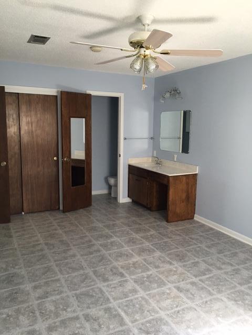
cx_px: 126
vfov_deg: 61.7
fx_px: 281
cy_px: 168
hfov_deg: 48.2
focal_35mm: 29
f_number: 2.2
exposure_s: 1/17
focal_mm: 4.15
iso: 50
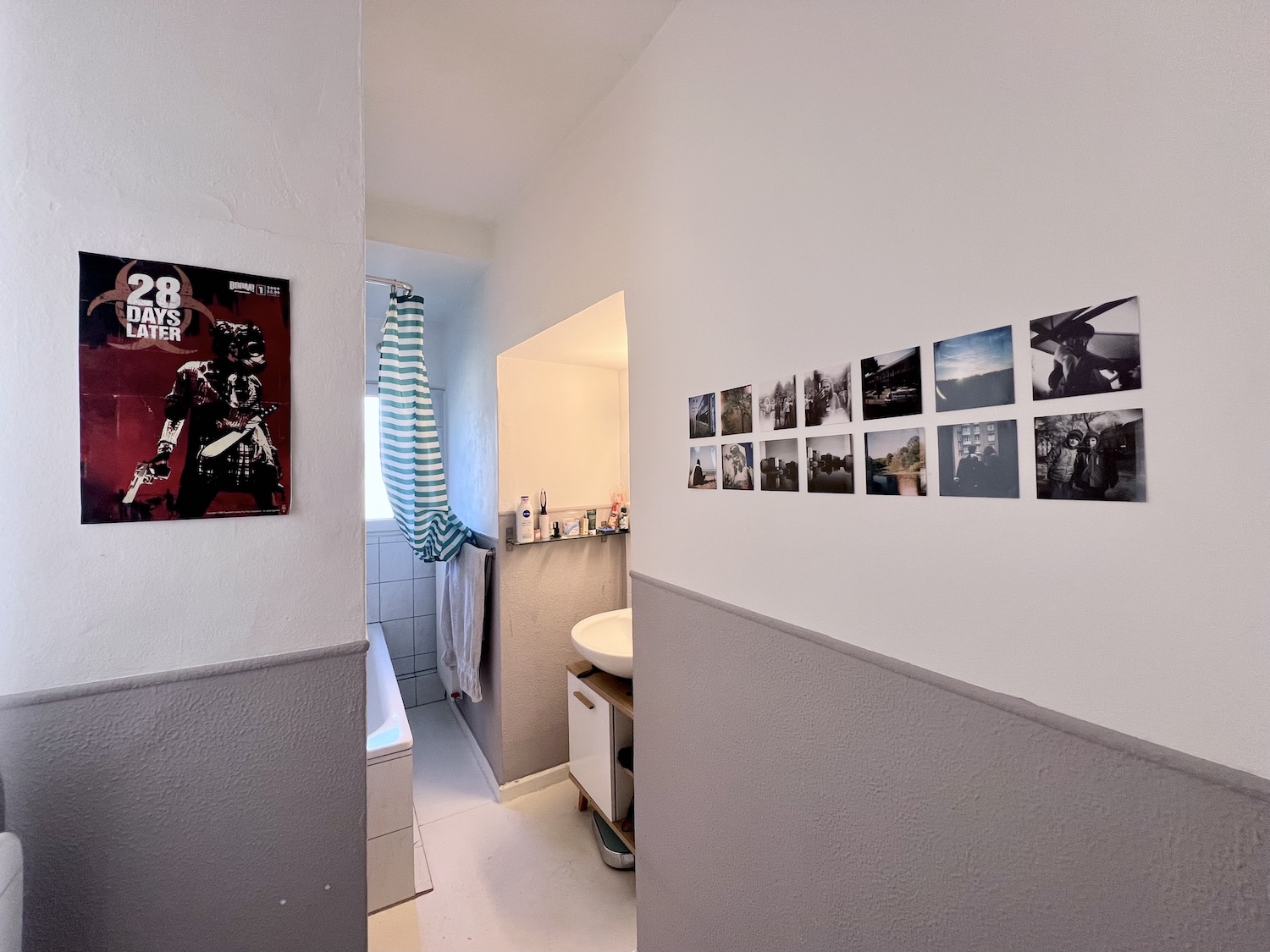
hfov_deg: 106.2
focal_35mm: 13
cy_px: 476
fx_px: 477
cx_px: 635
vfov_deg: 89.9
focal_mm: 1.57
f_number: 1.8
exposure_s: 1/99
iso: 100
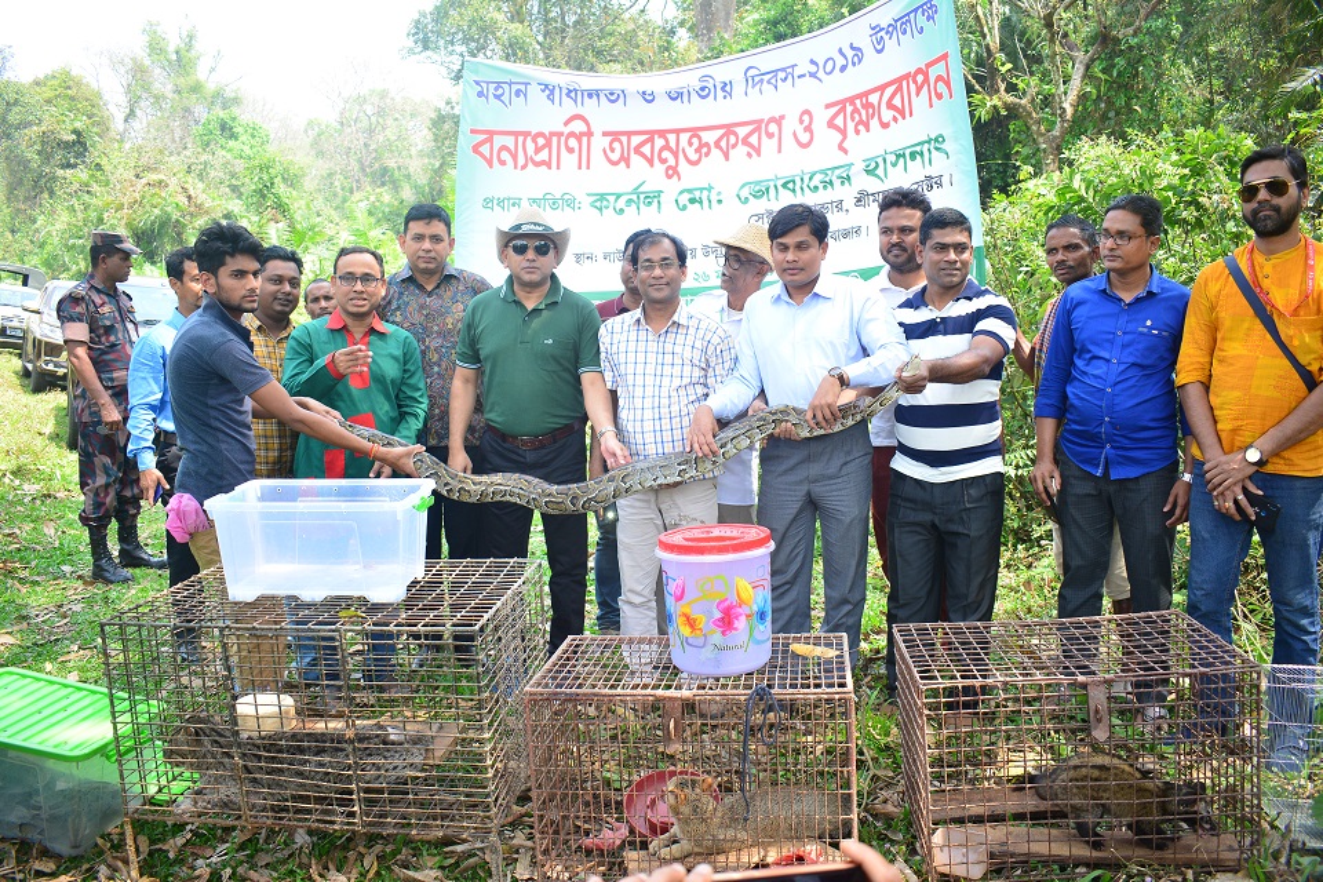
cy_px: 441
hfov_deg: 67.4
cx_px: 662
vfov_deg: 47.9
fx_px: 992
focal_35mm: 27
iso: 400
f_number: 3.5
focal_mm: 18
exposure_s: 1/250
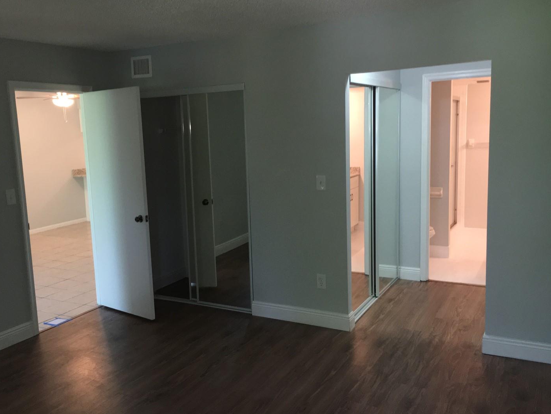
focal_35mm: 33
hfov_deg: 55.2
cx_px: 240
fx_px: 525
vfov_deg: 43.0
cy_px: 209
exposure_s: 1/30
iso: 100
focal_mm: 4.15
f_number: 2.2
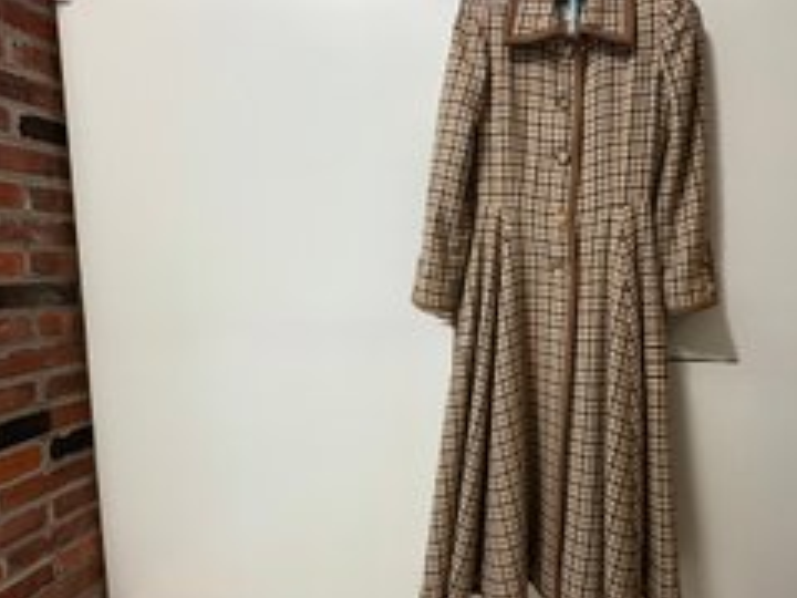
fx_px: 460
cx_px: 503
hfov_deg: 80.1
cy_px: 314
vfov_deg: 65.9
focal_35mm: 20
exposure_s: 1/60
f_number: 2.2
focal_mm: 2.22
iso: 250
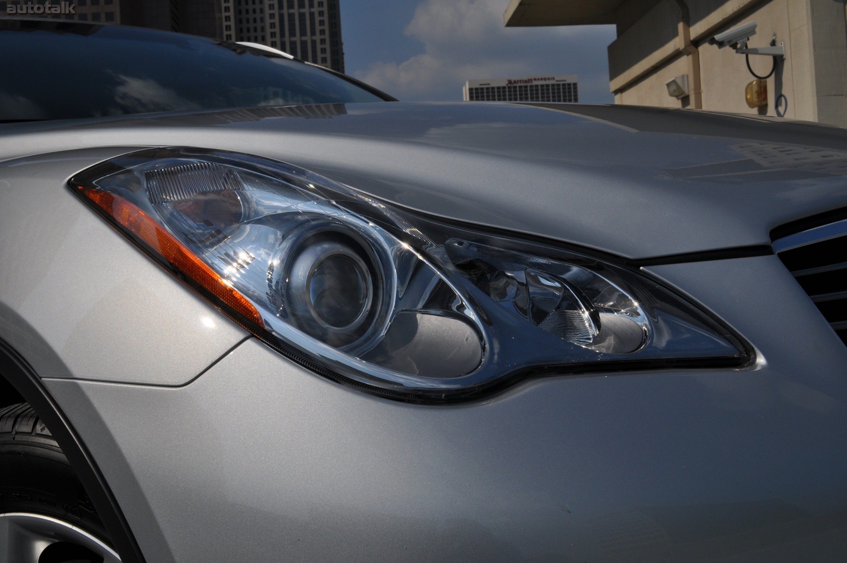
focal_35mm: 39
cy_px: 282
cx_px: 424
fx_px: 917
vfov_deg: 34.1
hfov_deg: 49.6
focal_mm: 26
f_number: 14
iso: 200
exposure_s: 1/800
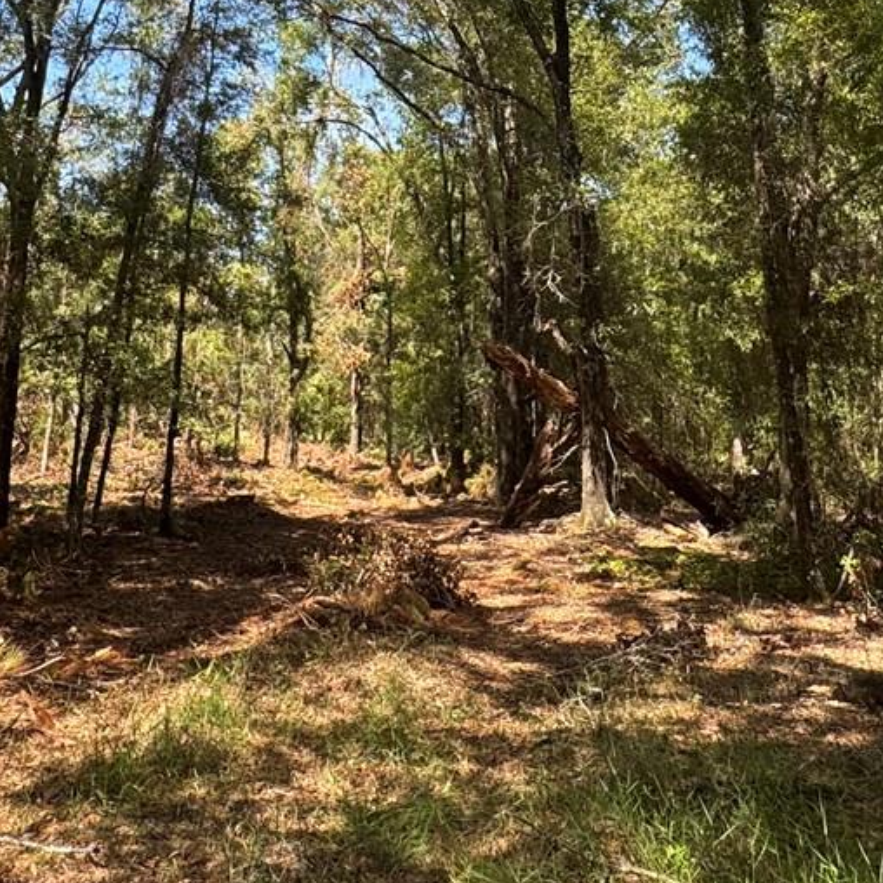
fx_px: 1126
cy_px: -37
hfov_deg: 42.8
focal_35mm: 39
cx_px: 469
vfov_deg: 37.4
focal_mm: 2.22
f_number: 2.2
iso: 40
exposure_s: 1/332
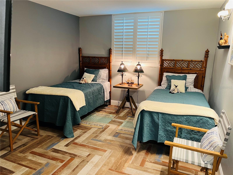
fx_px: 175
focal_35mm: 26
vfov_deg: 53.1
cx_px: 116
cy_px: 88
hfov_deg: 67.3
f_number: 1.5
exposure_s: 1/60
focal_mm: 5.7
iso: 160
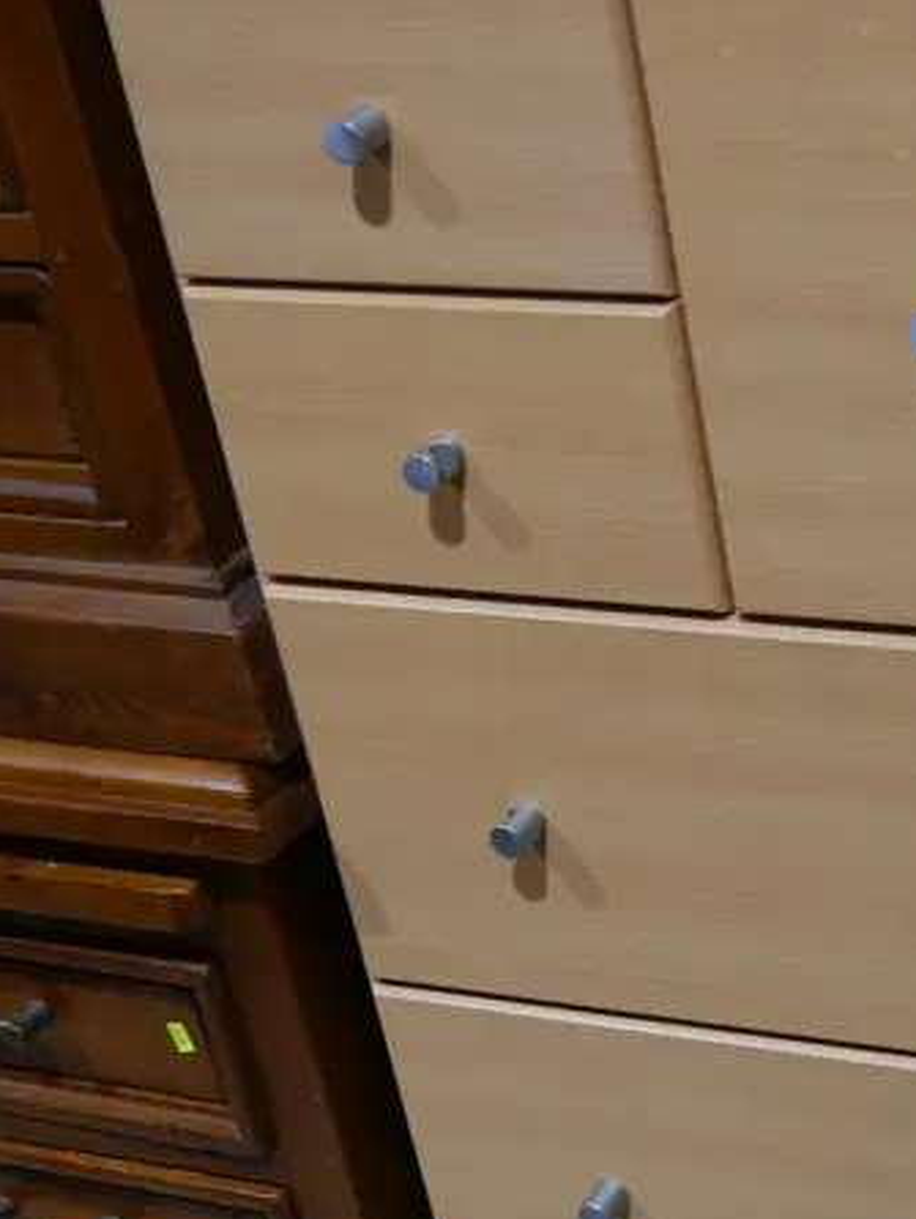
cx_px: 1043
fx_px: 2749
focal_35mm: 78
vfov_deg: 24.6
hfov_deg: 18.1
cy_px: 998
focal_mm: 17
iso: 200
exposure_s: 1/60
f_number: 4
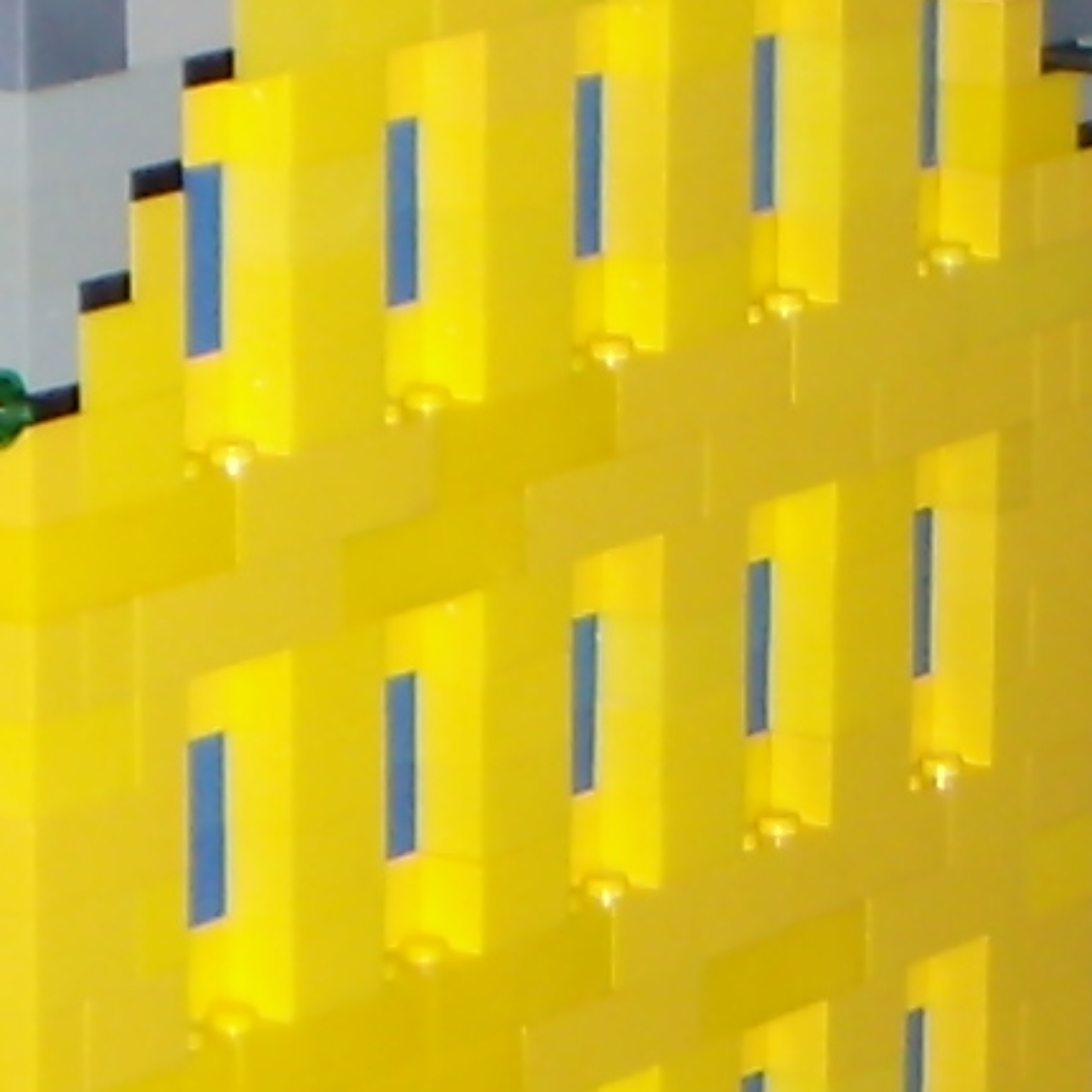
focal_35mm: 220
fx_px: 7852
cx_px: -10
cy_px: 295
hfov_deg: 7.9
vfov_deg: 7.9
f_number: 3.5
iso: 64
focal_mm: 6.4
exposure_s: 1/60.2
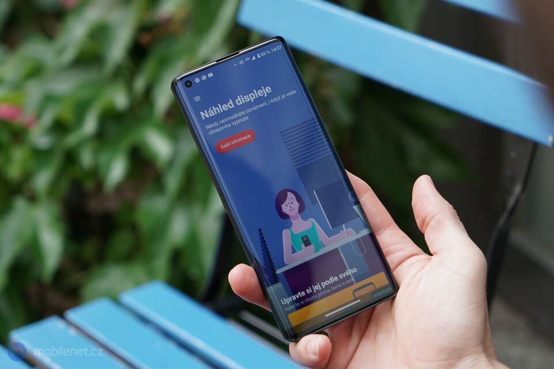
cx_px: 277
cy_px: 184
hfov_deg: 28.9
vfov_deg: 19.4
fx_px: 1077
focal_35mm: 70
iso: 400
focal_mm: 70
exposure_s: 1/200
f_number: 5
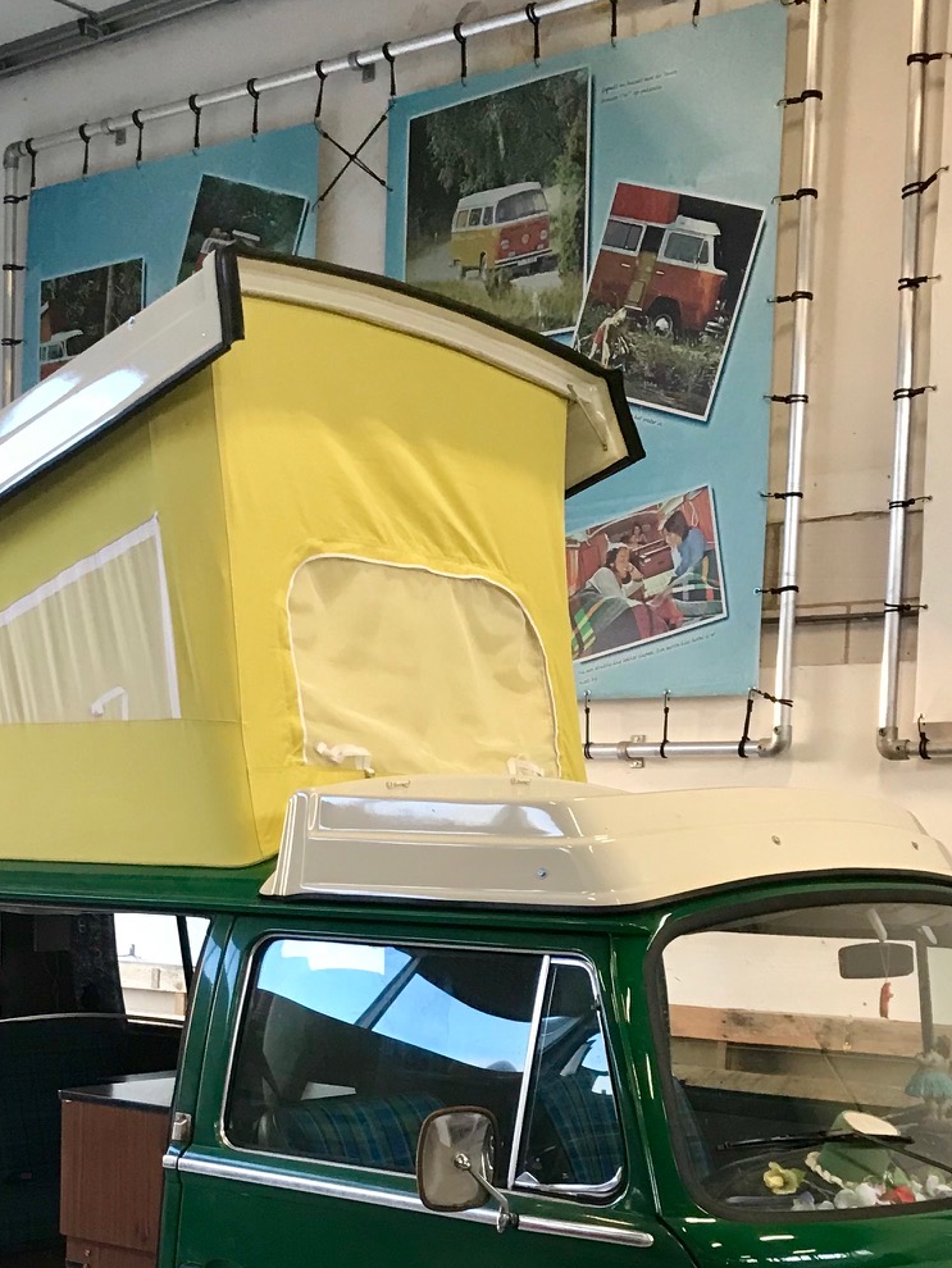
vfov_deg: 32.9
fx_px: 2089
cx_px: 352
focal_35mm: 57
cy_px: 995
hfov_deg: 25.6
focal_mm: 3.99
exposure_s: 1/25
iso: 40
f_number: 1.8
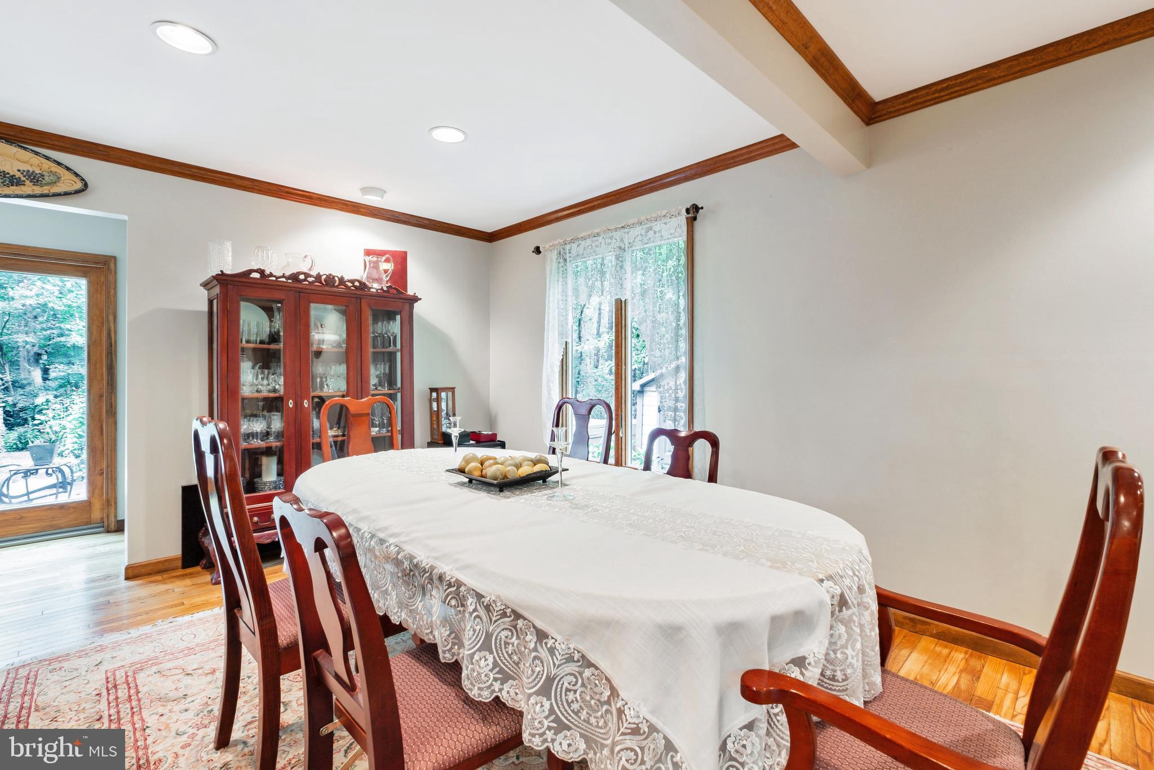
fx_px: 481
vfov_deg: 77.3
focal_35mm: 15
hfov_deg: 100.4
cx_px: 577
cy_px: 385
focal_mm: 10
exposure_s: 1/25
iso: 400
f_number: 10
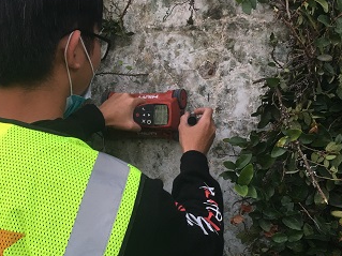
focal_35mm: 50
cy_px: 179
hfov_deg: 38.0
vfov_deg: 28.8
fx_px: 494
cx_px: 131
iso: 32
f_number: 2.2
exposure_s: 1/33
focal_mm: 4.15
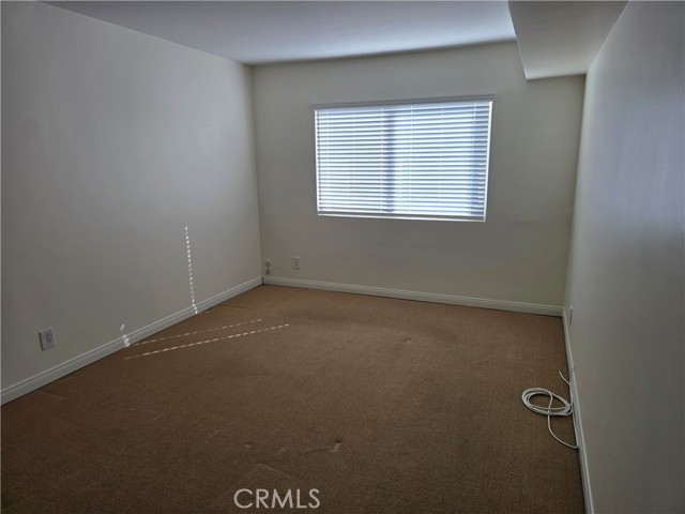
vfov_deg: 58.9
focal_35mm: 23
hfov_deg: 73.9
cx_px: 342
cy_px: 257
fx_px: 455
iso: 25
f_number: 1.7
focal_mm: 6.3
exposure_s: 1/180
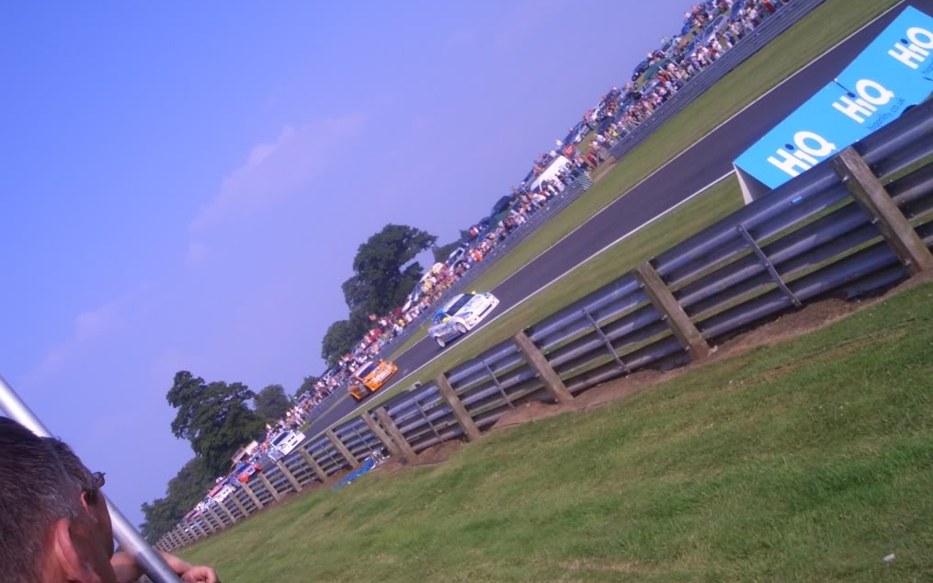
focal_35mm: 46
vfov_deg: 28.0
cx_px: 463
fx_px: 1169
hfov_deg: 43.5
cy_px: 305
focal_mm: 5.7
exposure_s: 1/500
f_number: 4.3
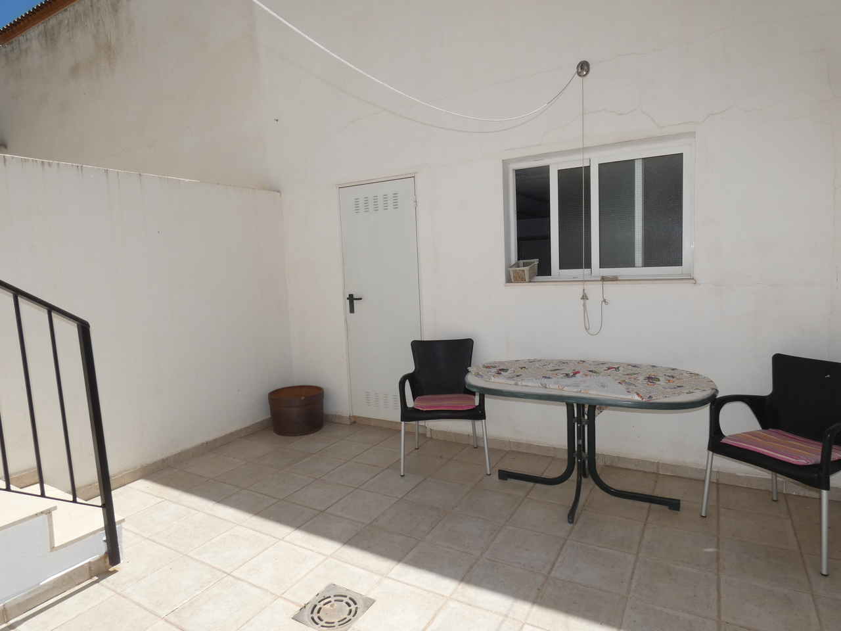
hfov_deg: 81.7
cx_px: 420
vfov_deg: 66.0
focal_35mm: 20
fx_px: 486
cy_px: 316
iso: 80
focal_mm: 3.6
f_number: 4.5
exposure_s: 1/1000
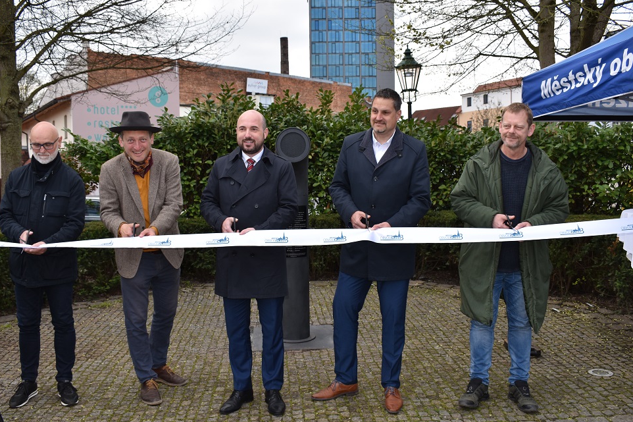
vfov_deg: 39.4
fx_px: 589
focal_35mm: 34
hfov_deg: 56.4
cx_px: 302
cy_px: 208
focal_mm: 21
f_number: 5.6
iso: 100
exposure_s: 1/125
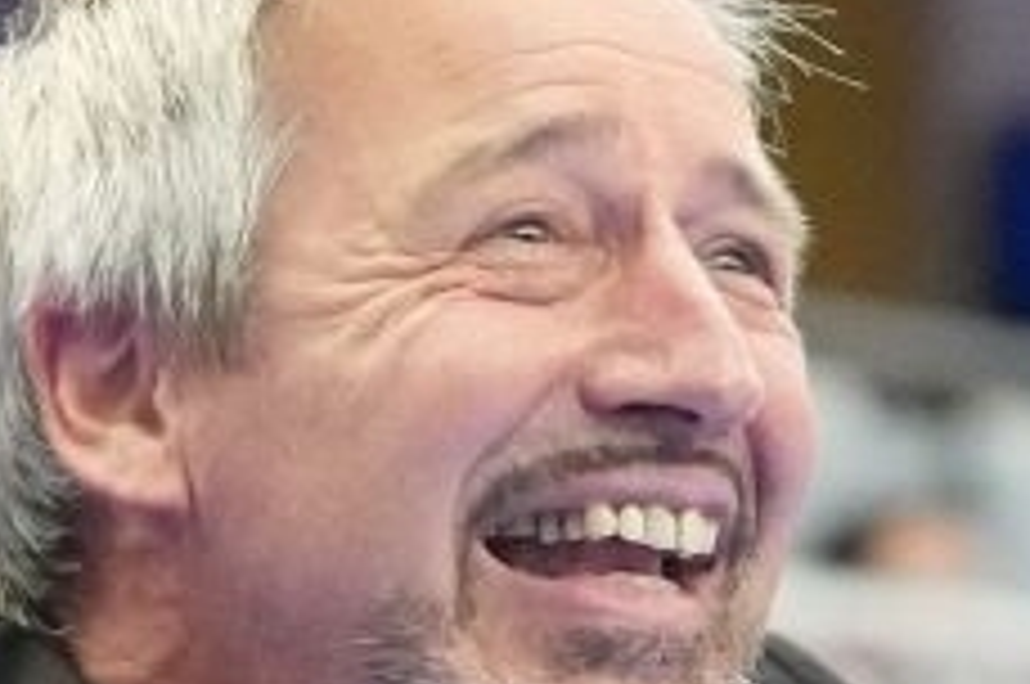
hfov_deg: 3.7
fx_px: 15971
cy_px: 986
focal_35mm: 559
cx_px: 819
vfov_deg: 2.4
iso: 8000
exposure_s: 1/1000
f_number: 3.2
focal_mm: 71
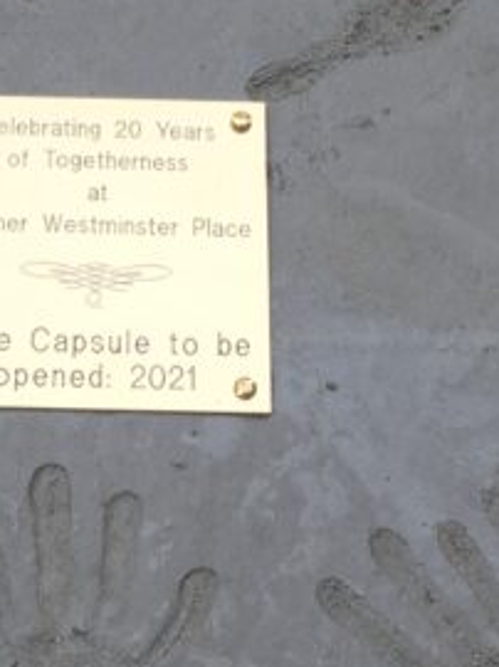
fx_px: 2118
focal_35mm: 110
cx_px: 114
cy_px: 329
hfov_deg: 13.4
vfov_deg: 17.9
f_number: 2.2
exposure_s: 1/120
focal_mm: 4.15
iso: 32
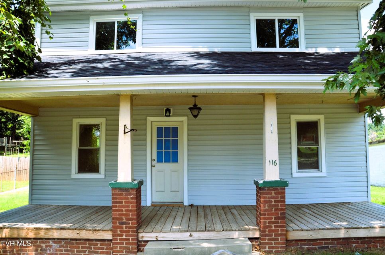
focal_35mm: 27
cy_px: 128
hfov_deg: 67.5
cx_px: 192
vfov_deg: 47.7
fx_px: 288
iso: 800
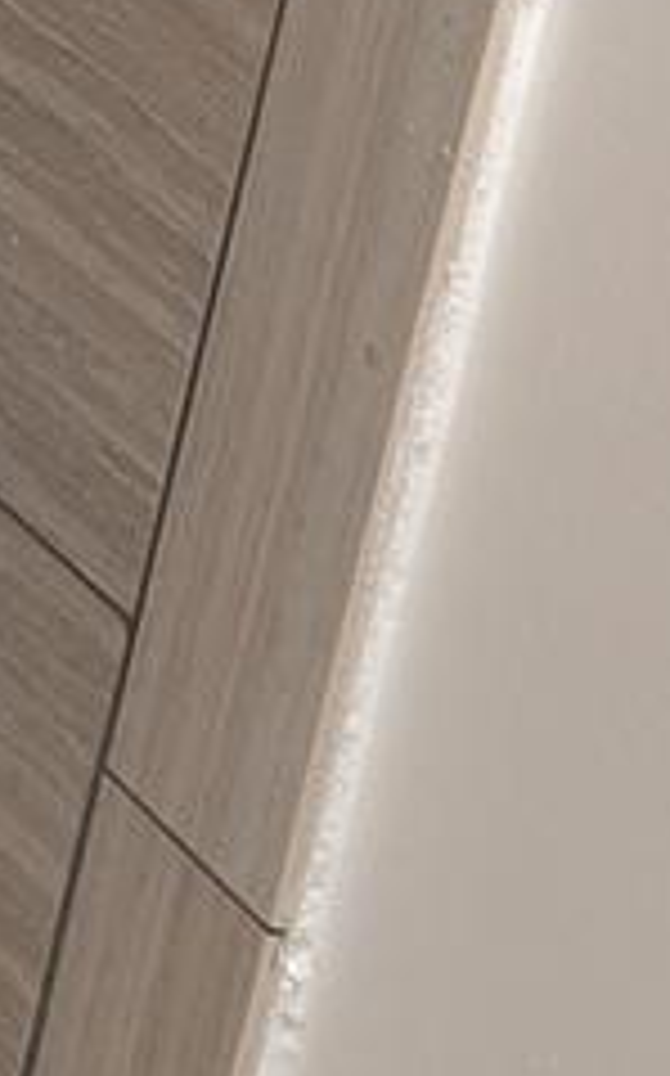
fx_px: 4800
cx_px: -1196
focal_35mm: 164
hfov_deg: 7.3
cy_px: -1504
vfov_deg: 10.9
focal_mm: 6.81
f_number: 1.85
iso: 60
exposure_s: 1/24
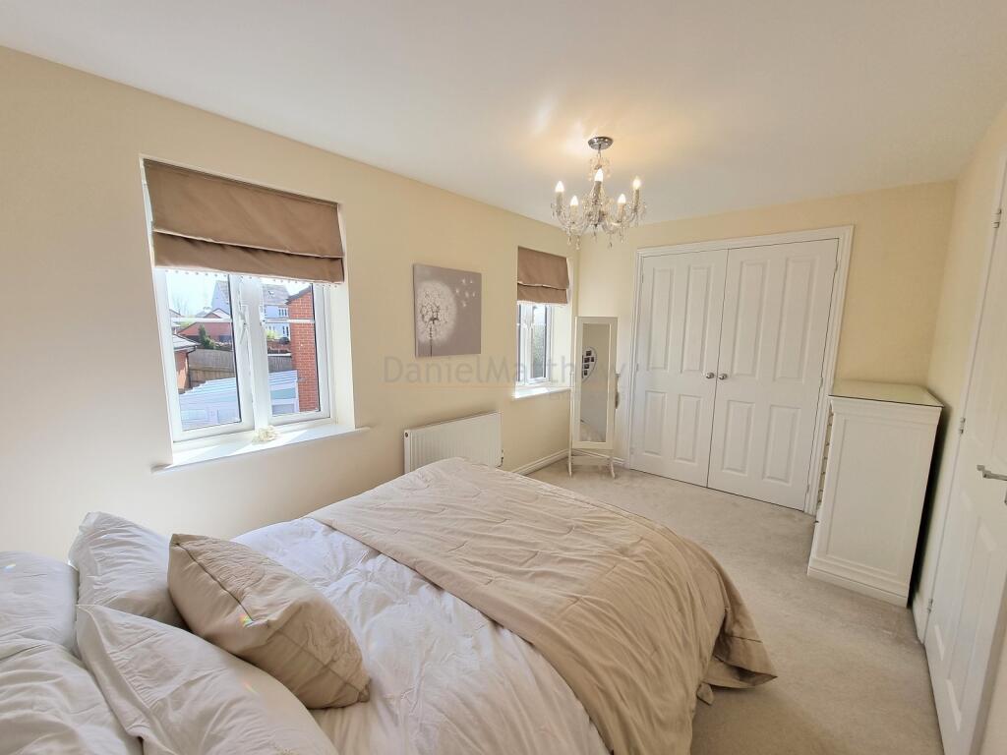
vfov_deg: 89.9
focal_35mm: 13
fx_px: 378
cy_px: 378
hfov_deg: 106.2
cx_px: 504
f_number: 2.2
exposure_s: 1/293
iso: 50
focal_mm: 2.2
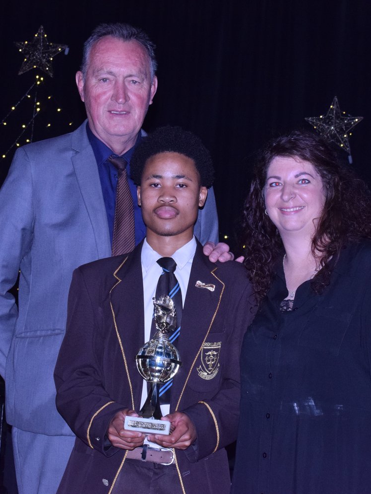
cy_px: 248
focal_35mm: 100
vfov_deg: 19.6
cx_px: 213
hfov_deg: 14.8
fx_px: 1429
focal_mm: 46
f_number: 8
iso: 1000
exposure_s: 1/60
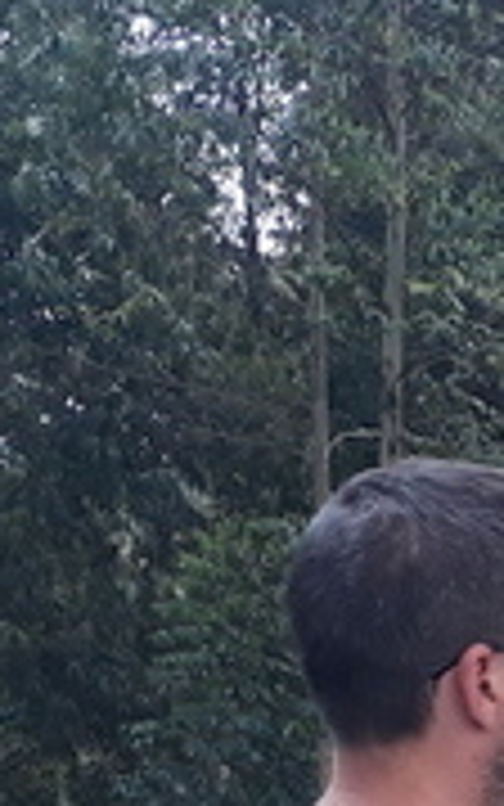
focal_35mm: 116
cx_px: 1436
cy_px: 1173
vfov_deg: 16.5
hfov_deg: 9.3
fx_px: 2547
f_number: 1.9
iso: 40
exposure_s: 1/129
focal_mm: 3.6
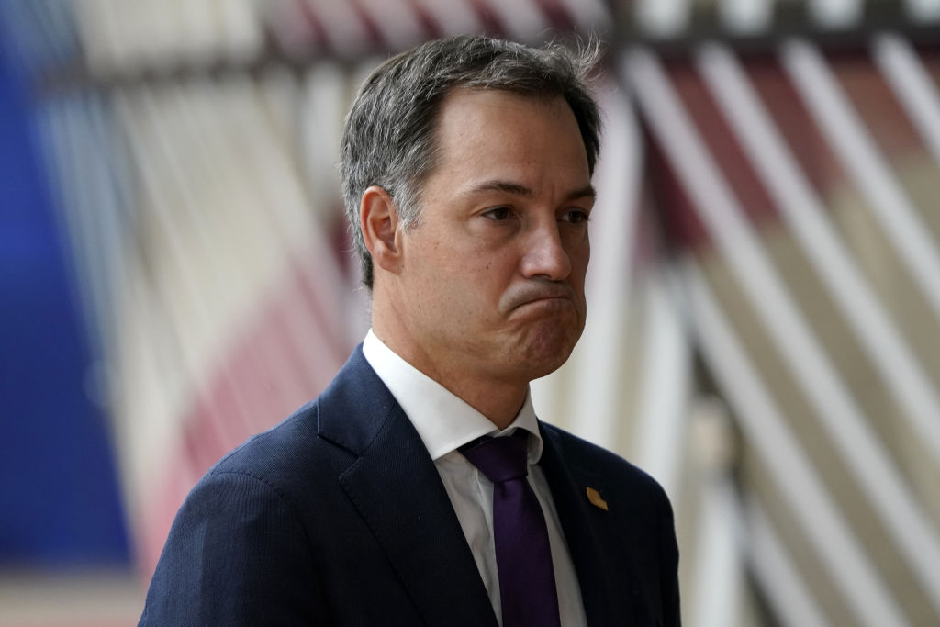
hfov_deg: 5.7
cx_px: 470
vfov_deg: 3.8
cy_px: 314
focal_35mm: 359
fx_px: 9375
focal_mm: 359
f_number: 6.3
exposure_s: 1/500
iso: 4000
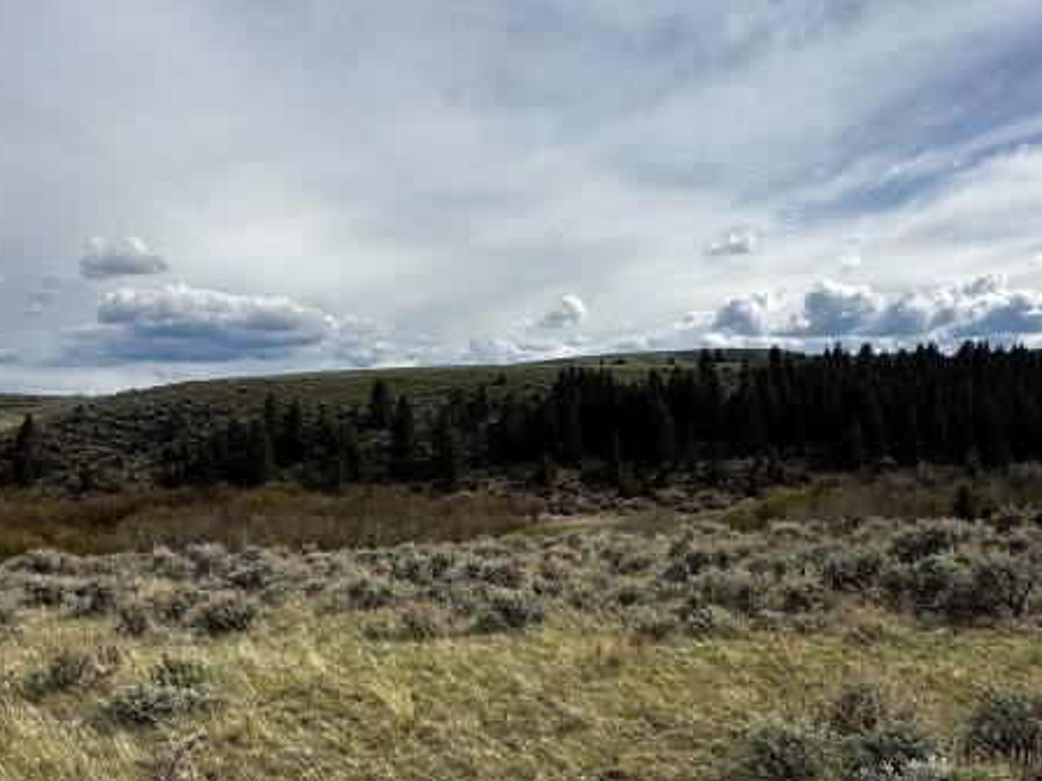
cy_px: 516
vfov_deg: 43.6
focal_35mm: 32
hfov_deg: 56.7
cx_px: 470
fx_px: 963
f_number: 2.2
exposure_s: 1/2817
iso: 50
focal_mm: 2.22
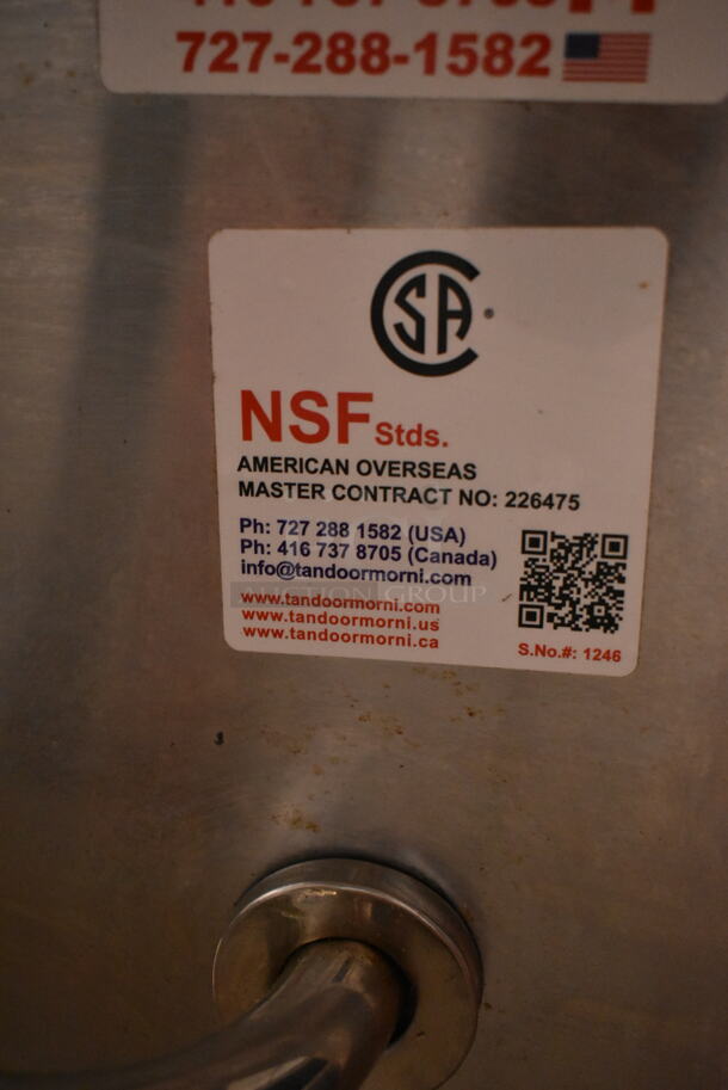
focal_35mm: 36
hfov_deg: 36.9
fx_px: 1090
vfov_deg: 53.1
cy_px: 545
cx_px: 364
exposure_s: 1/125
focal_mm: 24
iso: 4500
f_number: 3.8
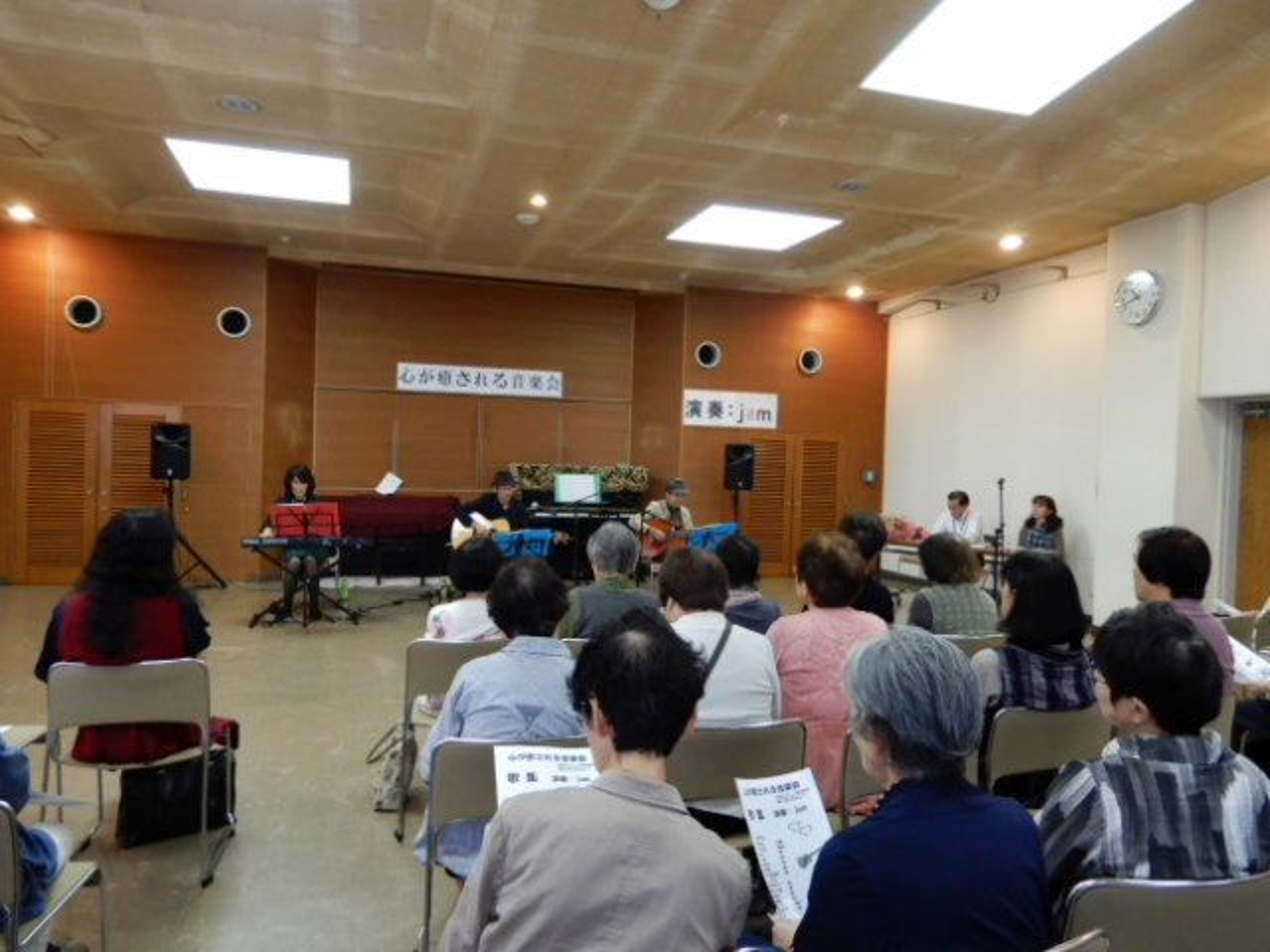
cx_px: 635
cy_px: 476
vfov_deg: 56.8
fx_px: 881
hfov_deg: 71.6
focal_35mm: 24
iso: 360
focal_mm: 4.3
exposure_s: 1/30
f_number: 3.4
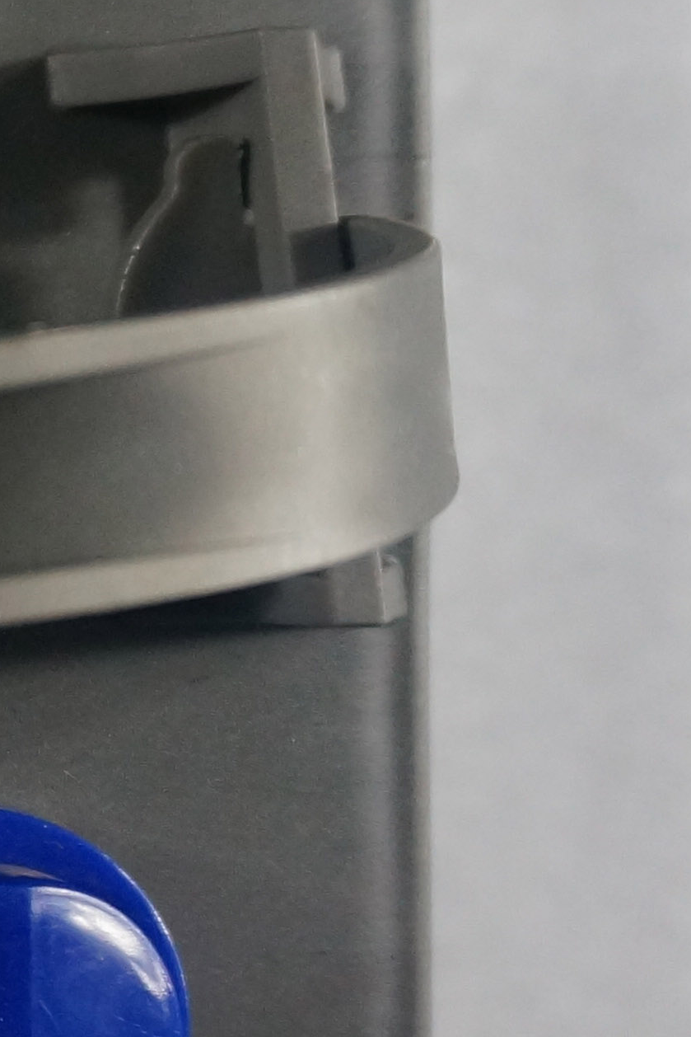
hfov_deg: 10.2
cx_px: -987
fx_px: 3367
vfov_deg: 17.5
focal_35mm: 117
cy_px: 509
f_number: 4
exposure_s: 1/60
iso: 800
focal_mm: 20
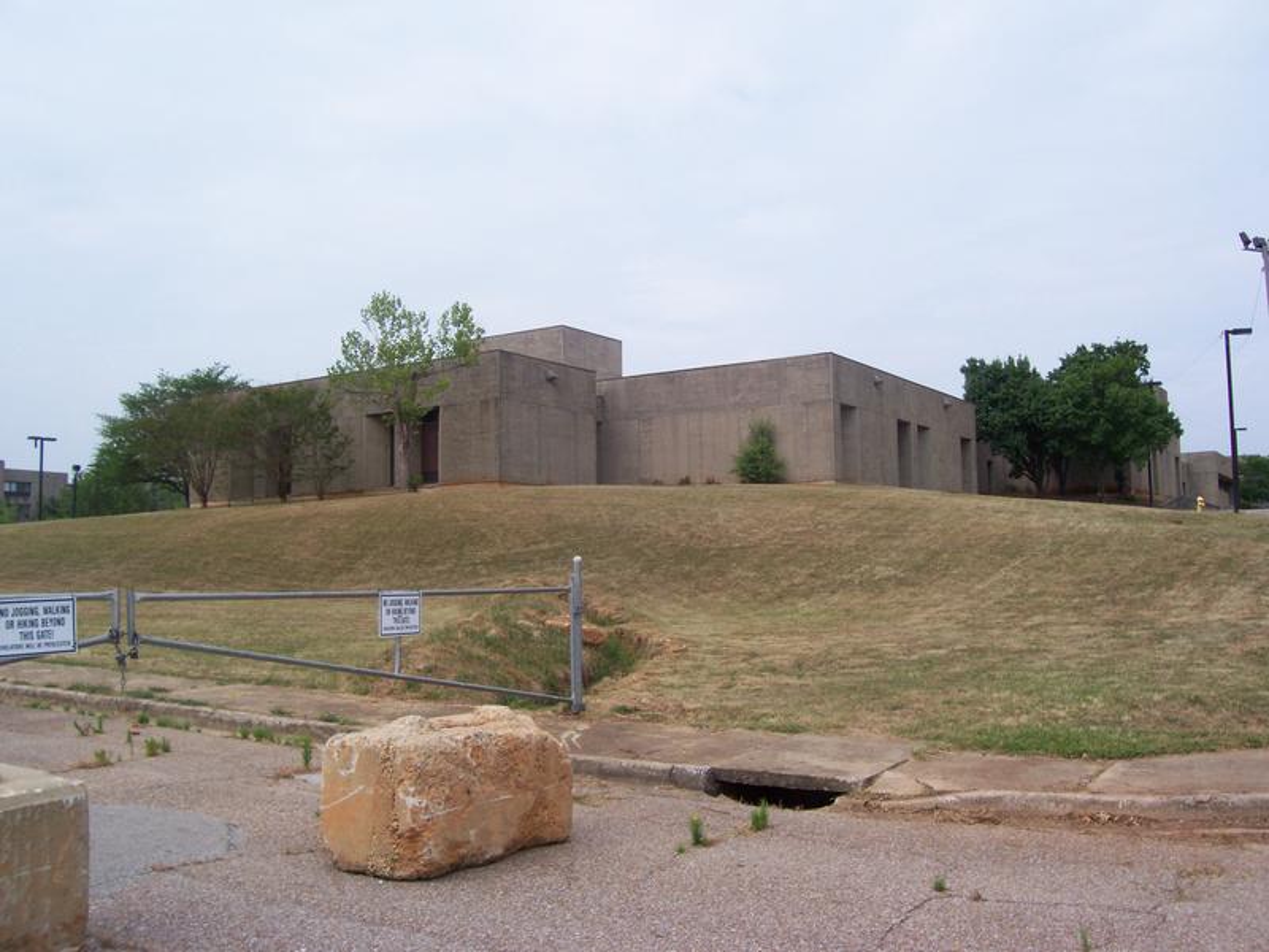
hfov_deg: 54.0
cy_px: 476
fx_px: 1246
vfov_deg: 41.8
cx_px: 634
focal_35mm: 34
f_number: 5.1
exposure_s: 1/475
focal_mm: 5.6
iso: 80
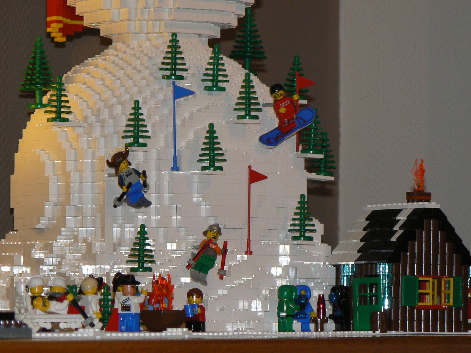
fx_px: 3279
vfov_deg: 6.2
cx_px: 236
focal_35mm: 241
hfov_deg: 8.2
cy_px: 176
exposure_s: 1/30
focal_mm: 32.9
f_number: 3.3
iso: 100
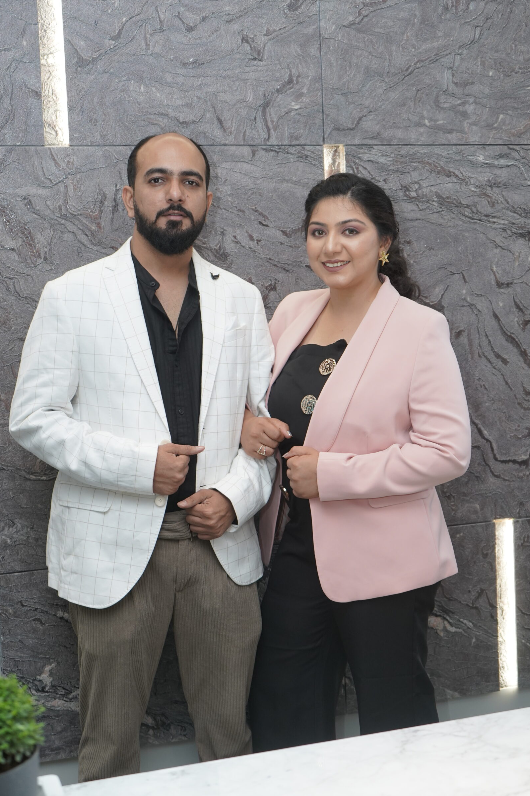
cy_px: 416
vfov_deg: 41.9
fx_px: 1038
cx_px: 249
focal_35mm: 47
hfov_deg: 28.6
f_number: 4.5
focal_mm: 44
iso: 1000
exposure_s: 1/200
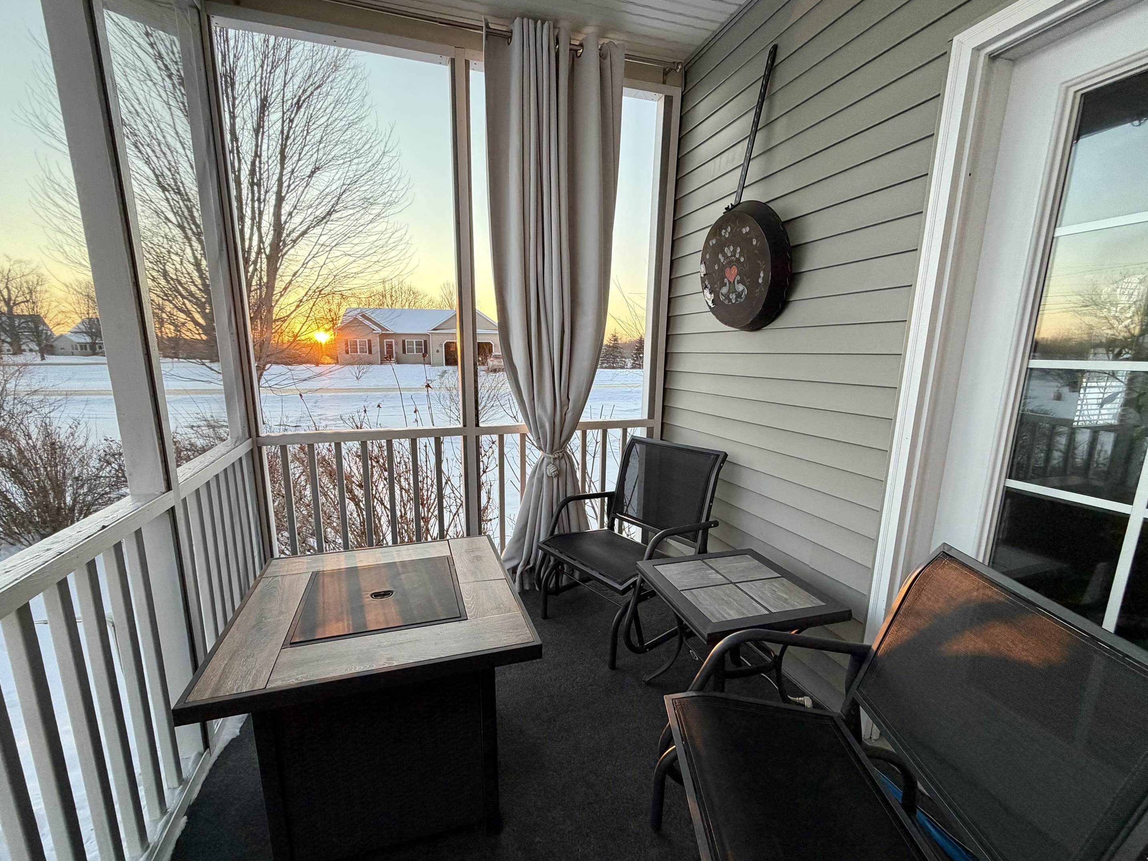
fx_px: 497
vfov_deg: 81.7
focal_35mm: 15
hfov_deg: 98.1
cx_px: 558
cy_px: 454
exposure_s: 1/121
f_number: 2.2
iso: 125
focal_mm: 2.22
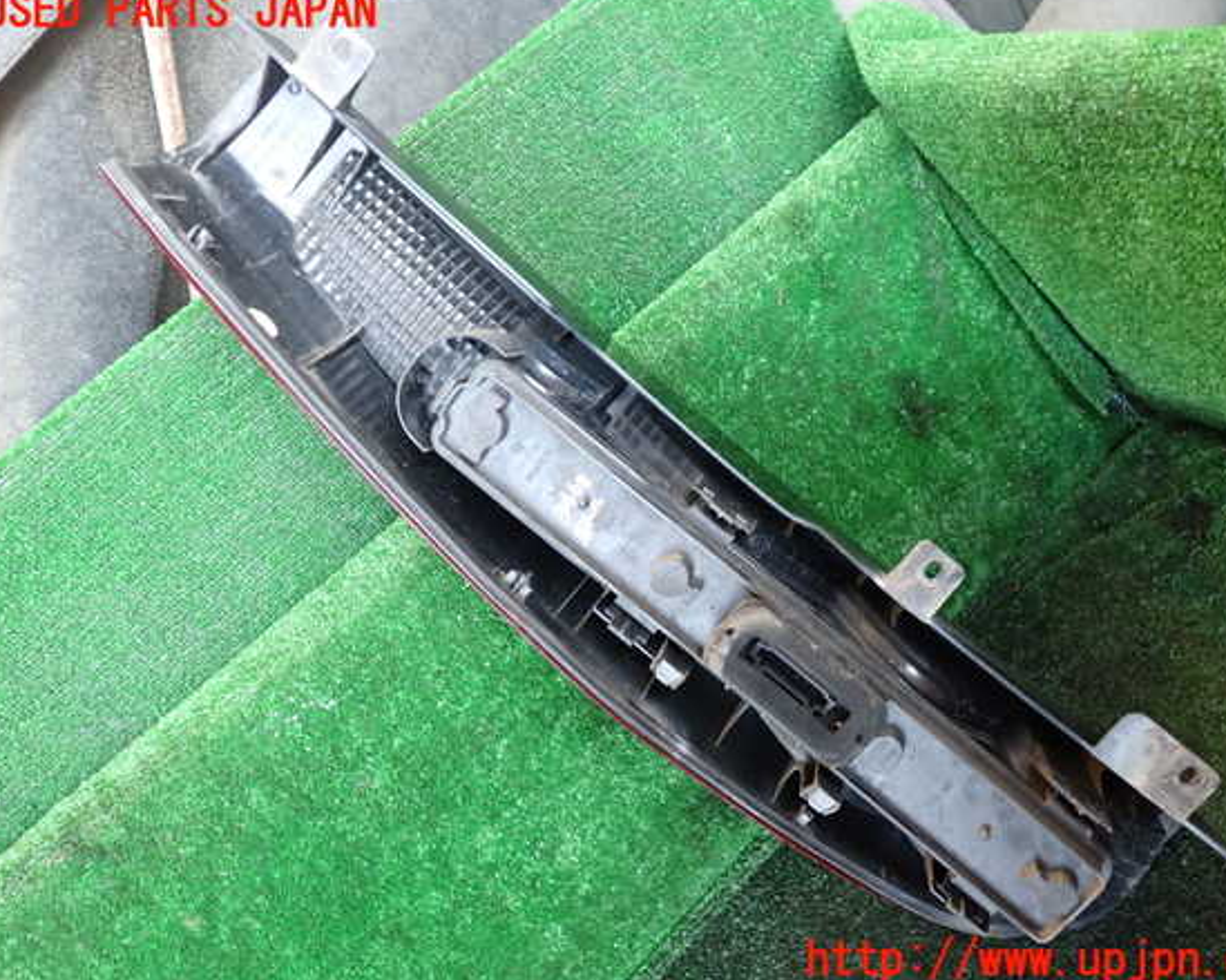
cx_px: 641
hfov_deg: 55.6
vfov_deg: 45.8
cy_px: 487
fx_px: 1161
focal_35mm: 32
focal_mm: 5.4
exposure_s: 1/30
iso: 400
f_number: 2.3
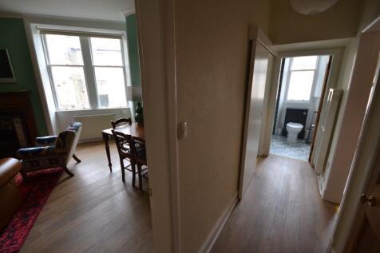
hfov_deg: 100.4
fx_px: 158
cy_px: 126
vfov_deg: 77.3
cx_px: 190
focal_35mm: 15
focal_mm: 10
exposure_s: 1/80
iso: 400
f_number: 4.5
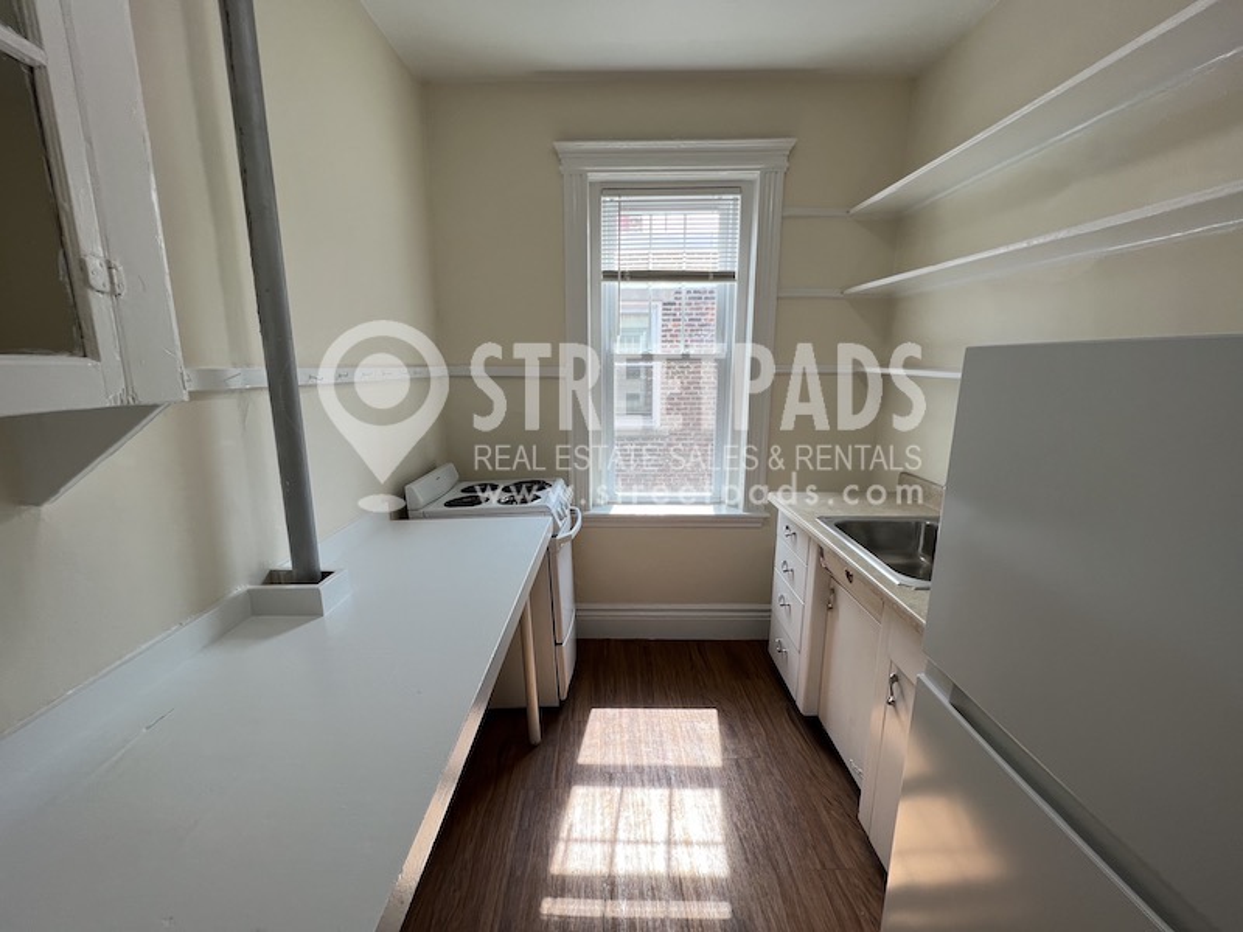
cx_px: 622
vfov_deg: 89.9
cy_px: 466
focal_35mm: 13
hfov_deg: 106.2
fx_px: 467
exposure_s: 1/115
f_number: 1.8
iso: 32
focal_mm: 1.57
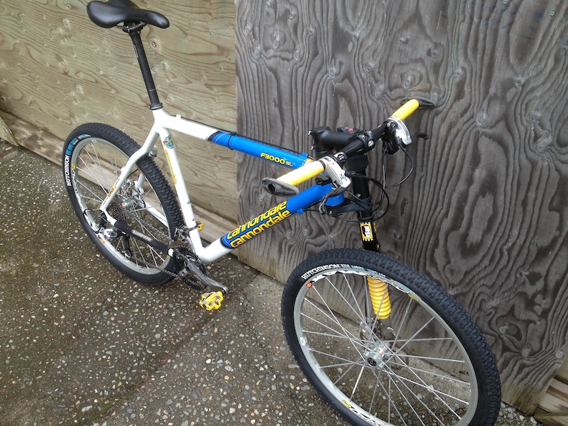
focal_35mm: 35
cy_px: 213
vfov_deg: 40.7
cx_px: 284
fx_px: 574
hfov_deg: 52.6
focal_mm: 4.28
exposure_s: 1/120
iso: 50
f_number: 2.4
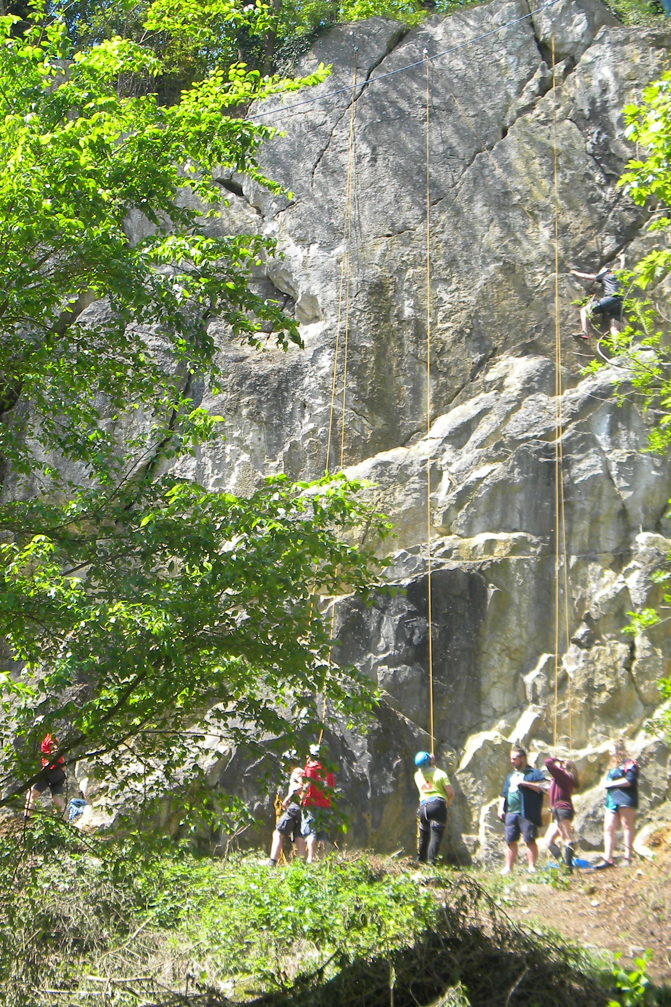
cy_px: 492
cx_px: 147
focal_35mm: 70
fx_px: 1957
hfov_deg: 19.3
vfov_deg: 28.8
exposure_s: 1/180
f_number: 3.9
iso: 80
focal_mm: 8.6
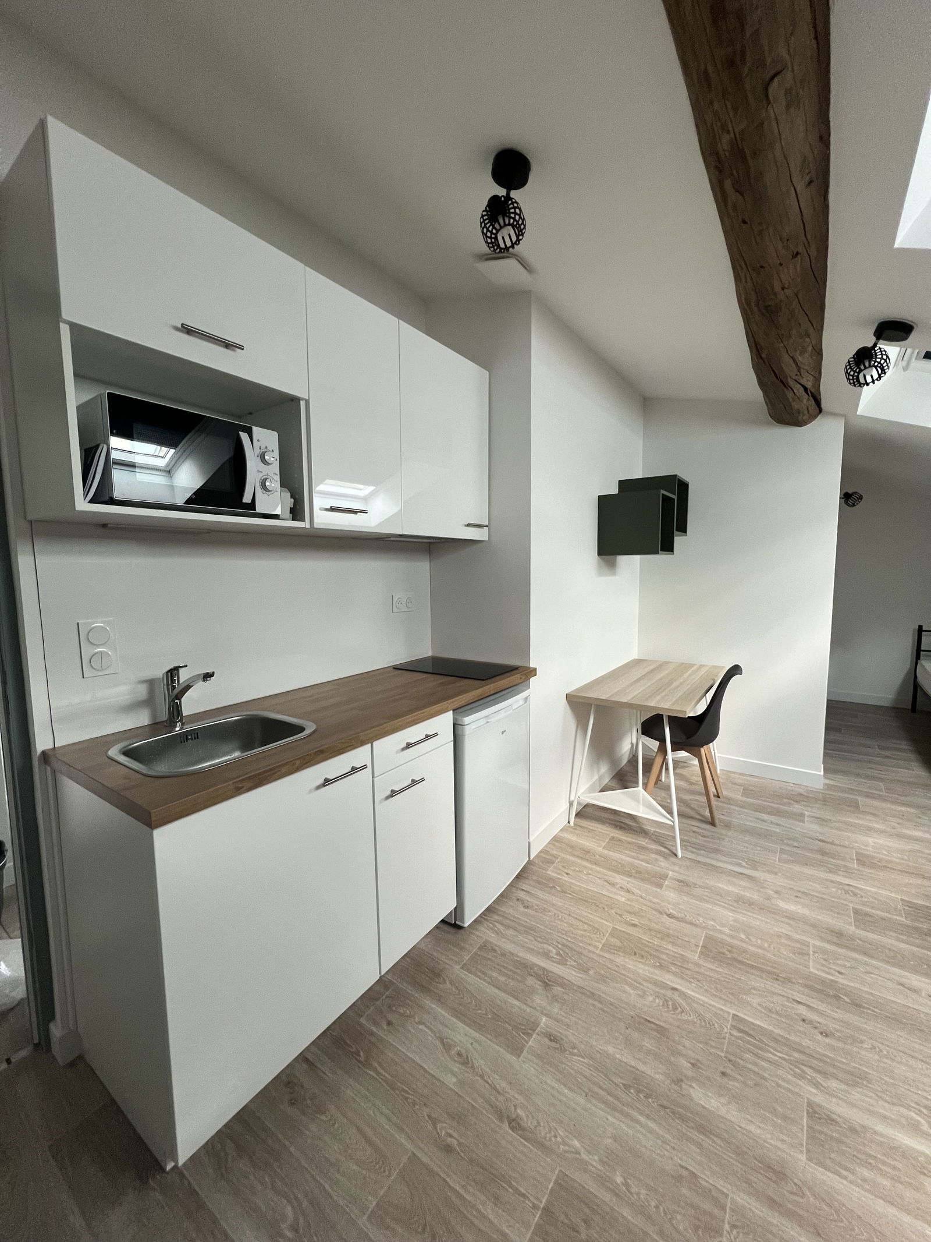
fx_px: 466
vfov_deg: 106.2
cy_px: 621
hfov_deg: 89.9
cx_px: 466
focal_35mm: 13
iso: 250
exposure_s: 1/100
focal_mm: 1.57
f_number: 1.8
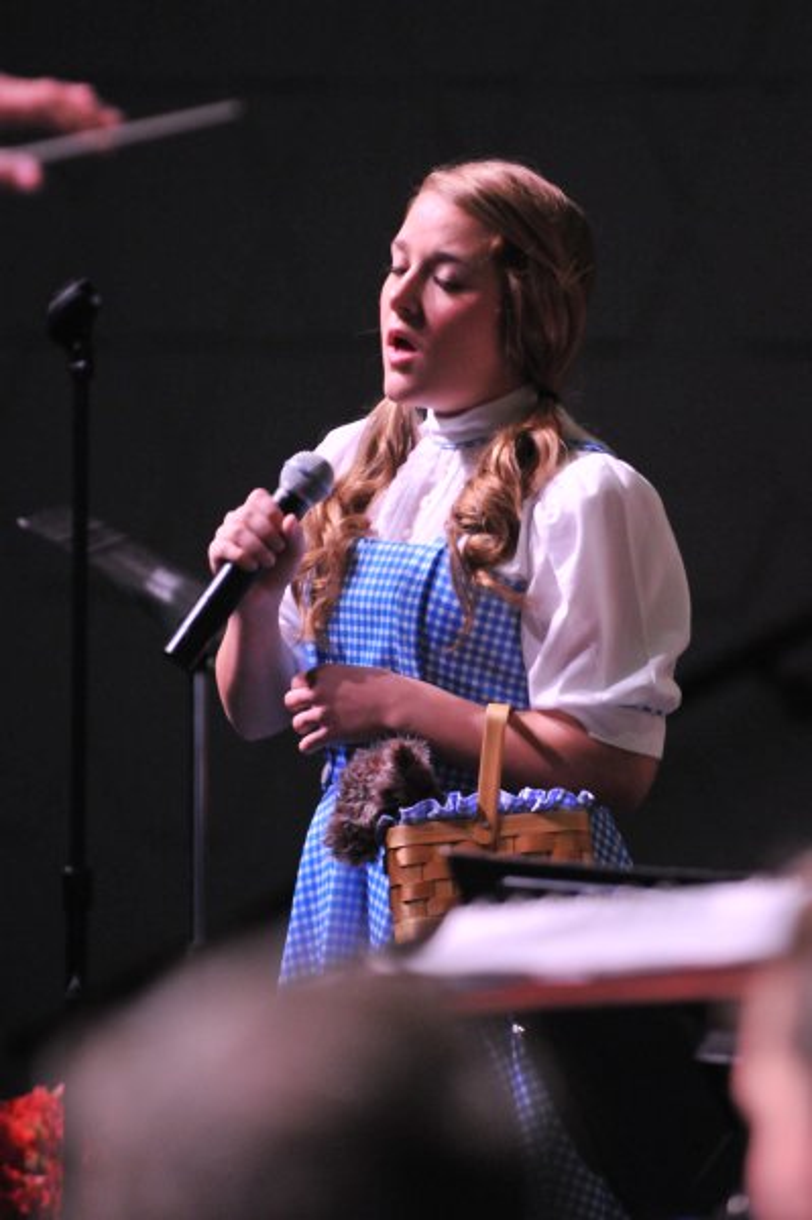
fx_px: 10167
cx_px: 406
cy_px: 610
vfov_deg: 6.9
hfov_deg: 4.6
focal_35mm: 300
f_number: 2.8
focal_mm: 200
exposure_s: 1/200
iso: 1600
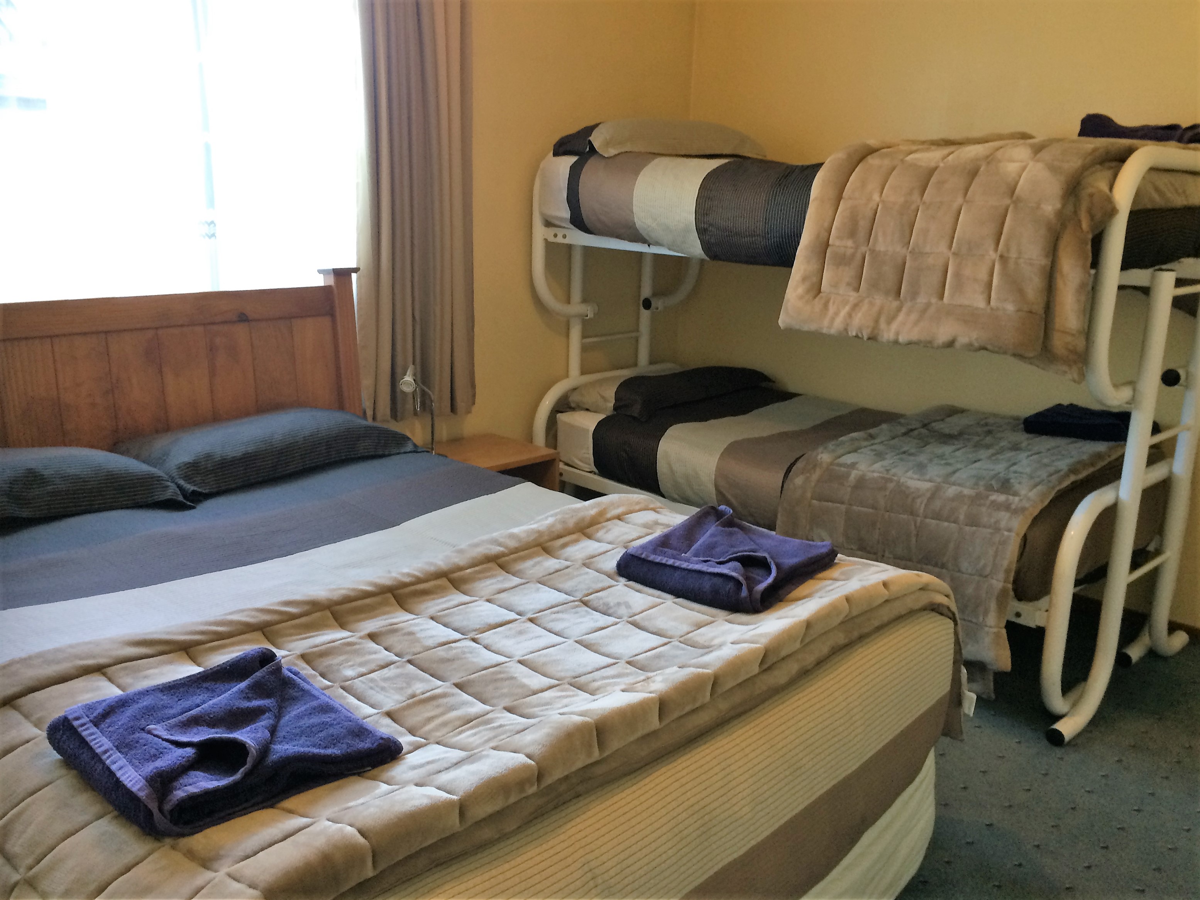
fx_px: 1005
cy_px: 450
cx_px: 600
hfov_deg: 61.7
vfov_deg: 48.2
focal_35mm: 29
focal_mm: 4.15
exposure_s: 1/33
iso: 125
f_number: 2.2
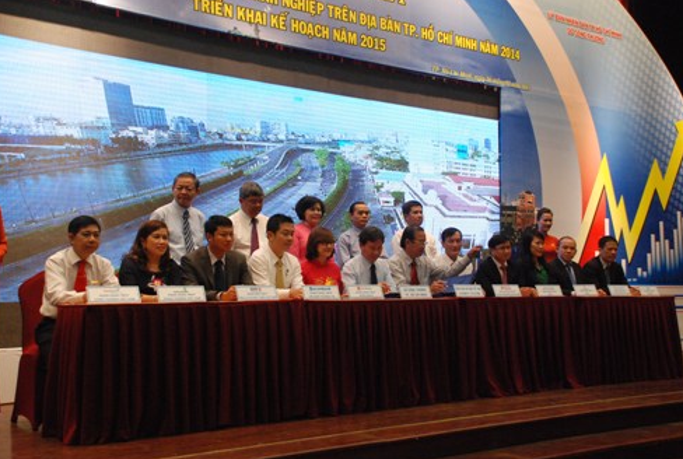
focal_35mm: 43
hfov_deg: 45.3
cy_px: 230
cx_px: 346
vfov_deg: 31.4
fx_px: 818
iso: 1600
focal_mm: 28
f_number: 5.6
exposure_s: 1/125
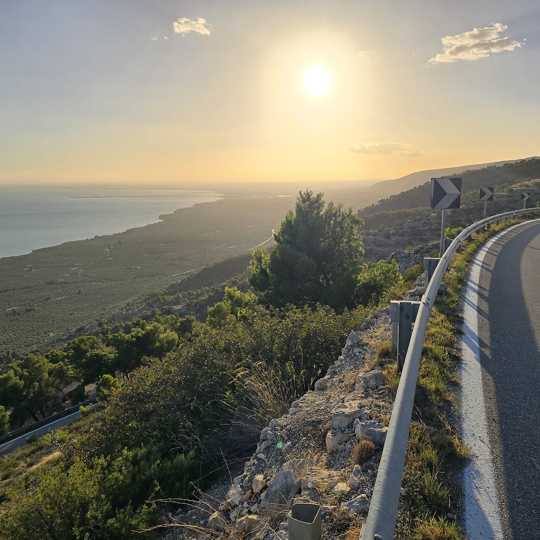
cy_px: 271
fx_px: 494
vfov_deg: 57.3
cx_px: 300
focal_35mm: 28
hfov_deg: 57.2
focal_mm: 6.3
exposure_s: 1/2537
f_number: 1.7
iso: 12
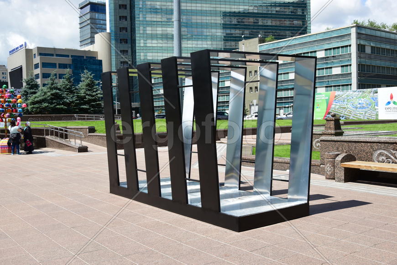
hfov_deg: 51.3
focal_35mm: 38
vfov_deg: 35.5
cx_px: 198
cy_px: 132
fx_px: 414
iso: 100
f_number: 9
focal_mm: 25
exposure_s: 1/160
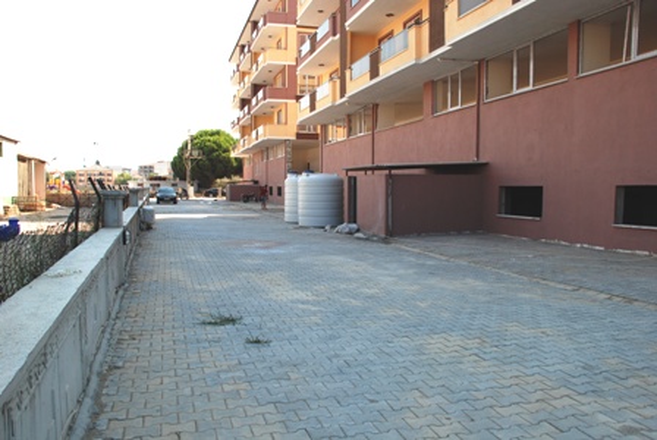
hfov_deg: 61.9
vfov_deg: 43.7
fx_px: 548
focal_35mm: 30
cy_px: 220
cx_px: 328
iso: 125
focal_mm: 20
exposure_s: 1/160
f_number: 6.3
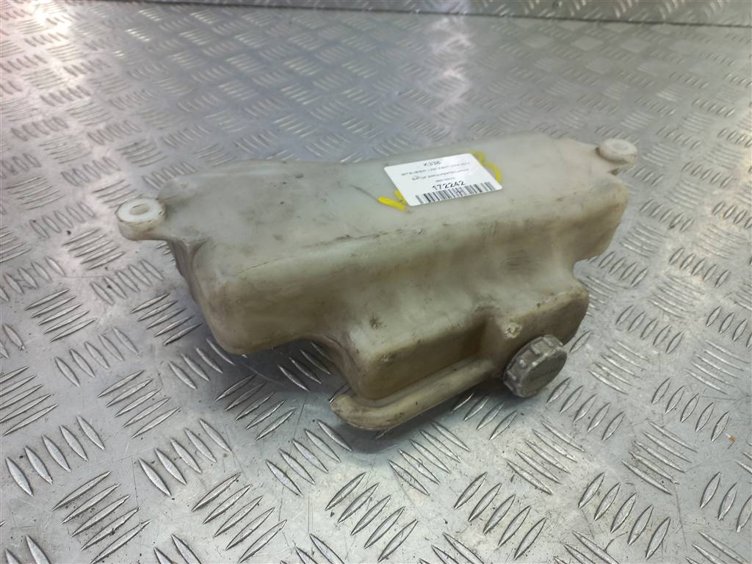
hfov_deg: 69.4
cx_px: 376
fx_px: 543
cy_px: 282
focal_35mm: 25
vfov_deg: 54.9
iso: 50
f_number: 1.8
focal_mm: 4.6
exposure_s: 1/50
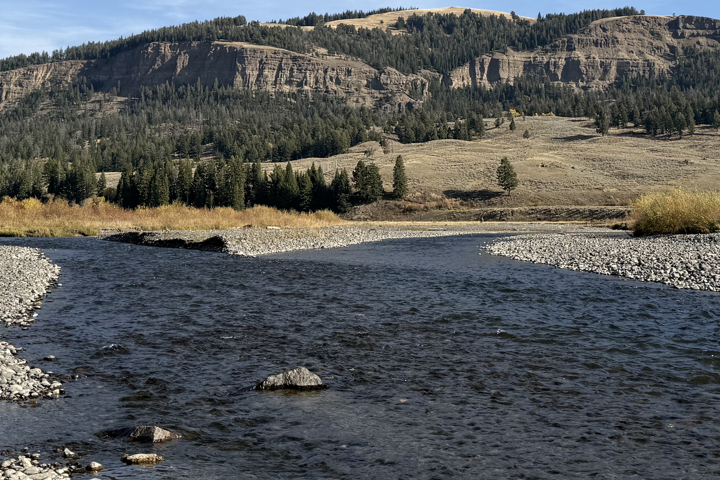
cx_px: 473
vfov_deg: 24.5
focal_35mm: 54
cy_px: 69
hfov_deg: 36.5
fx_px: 1080
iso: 80
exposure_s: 1/4167
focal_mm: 6.76
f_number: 1.78
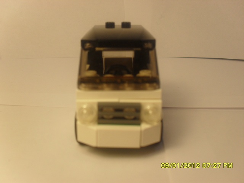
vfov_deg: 40.7
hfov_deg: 52.6
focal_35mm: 35
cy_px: 92
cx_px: 122
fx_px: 247
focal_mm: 6.3
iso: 100
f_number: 3.2
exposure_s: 1/125
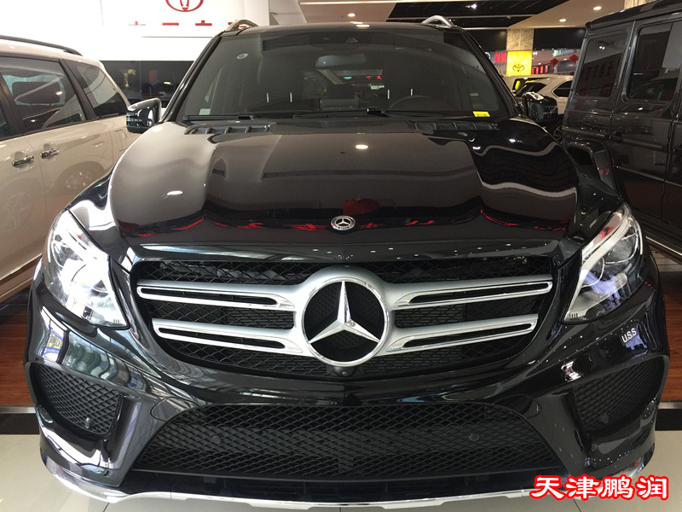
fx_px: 571
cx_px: 341
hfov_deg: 61.7
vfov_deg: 48.2
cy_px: 256
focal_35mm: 29
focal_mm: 4.15
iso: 64
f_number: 2.2
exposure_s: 1/33
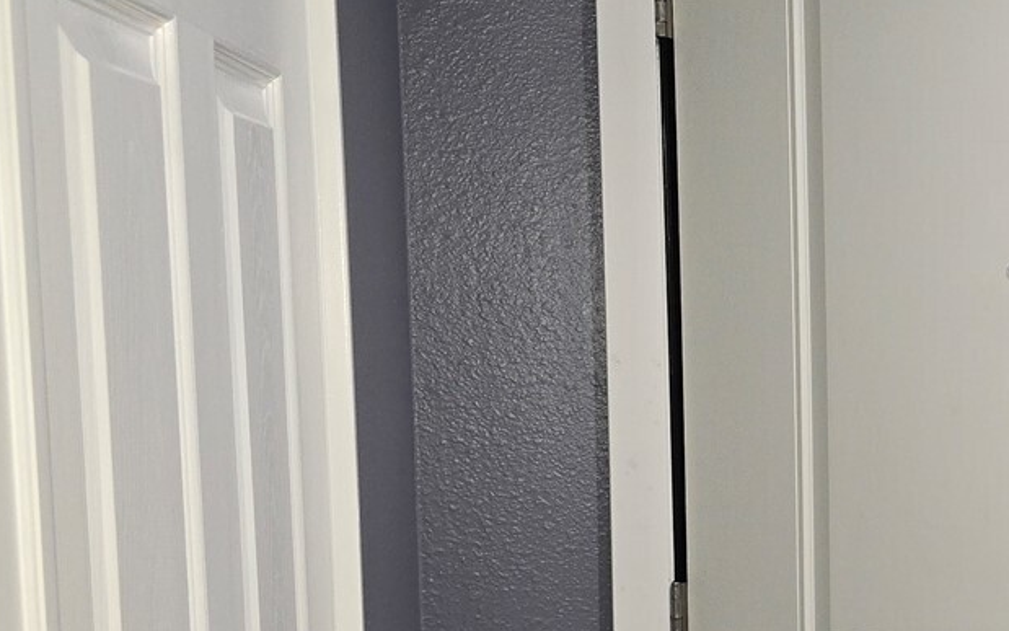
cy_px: 466
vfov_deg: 20.5
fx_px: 1733
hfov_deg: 27.5
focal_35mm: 63
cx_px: 1283
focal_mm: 6.3
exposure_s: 1/24
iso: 125
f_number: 1.7
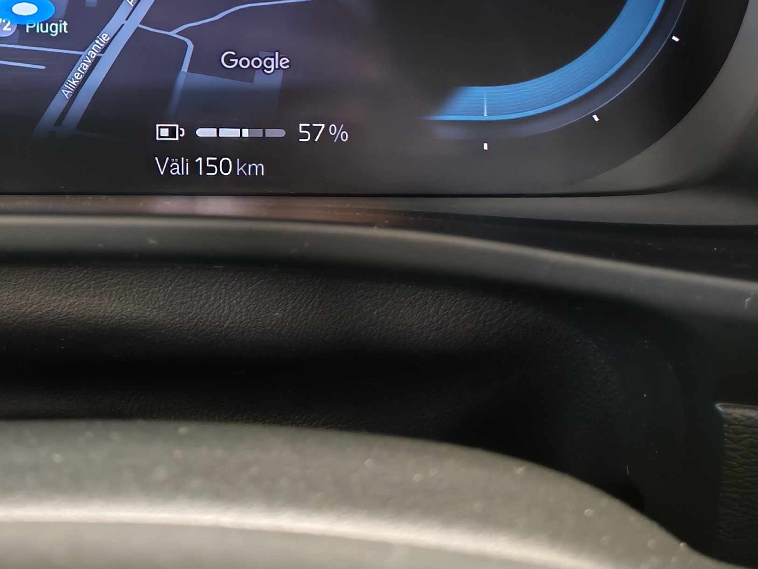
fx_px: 1708
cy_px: -66
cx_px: 23
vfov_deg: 18.2
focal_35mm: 78
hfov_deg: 24.1
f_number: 1.9
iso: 3608
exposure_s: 1/20
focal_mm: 6.12
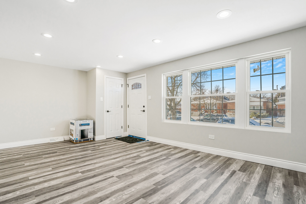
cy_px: 102
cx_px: 153
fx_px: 136
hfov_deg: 96.7
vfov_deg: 73.7
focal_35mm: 16
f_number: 9
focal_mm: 16
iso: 640
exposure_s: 1/125
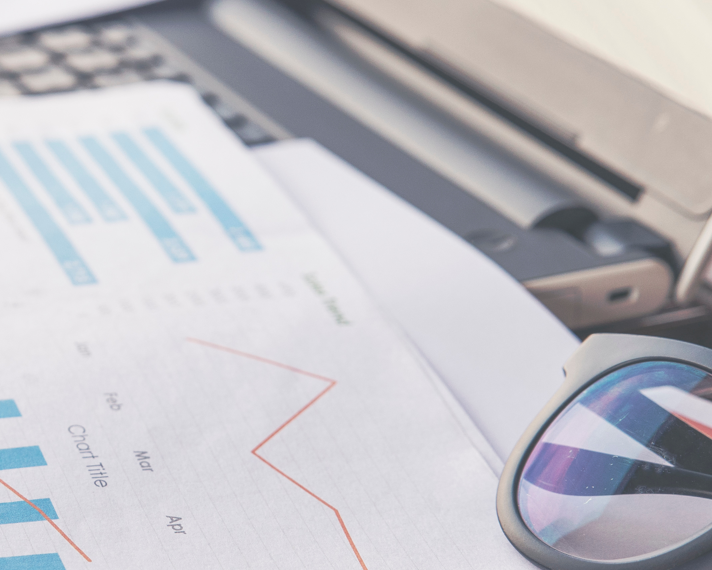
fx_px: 3351
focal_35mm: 159
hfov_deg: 11.9
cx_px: -110
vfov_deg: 9.7
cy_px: 267
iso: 320
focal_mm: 60
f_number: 5
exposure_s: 1/500
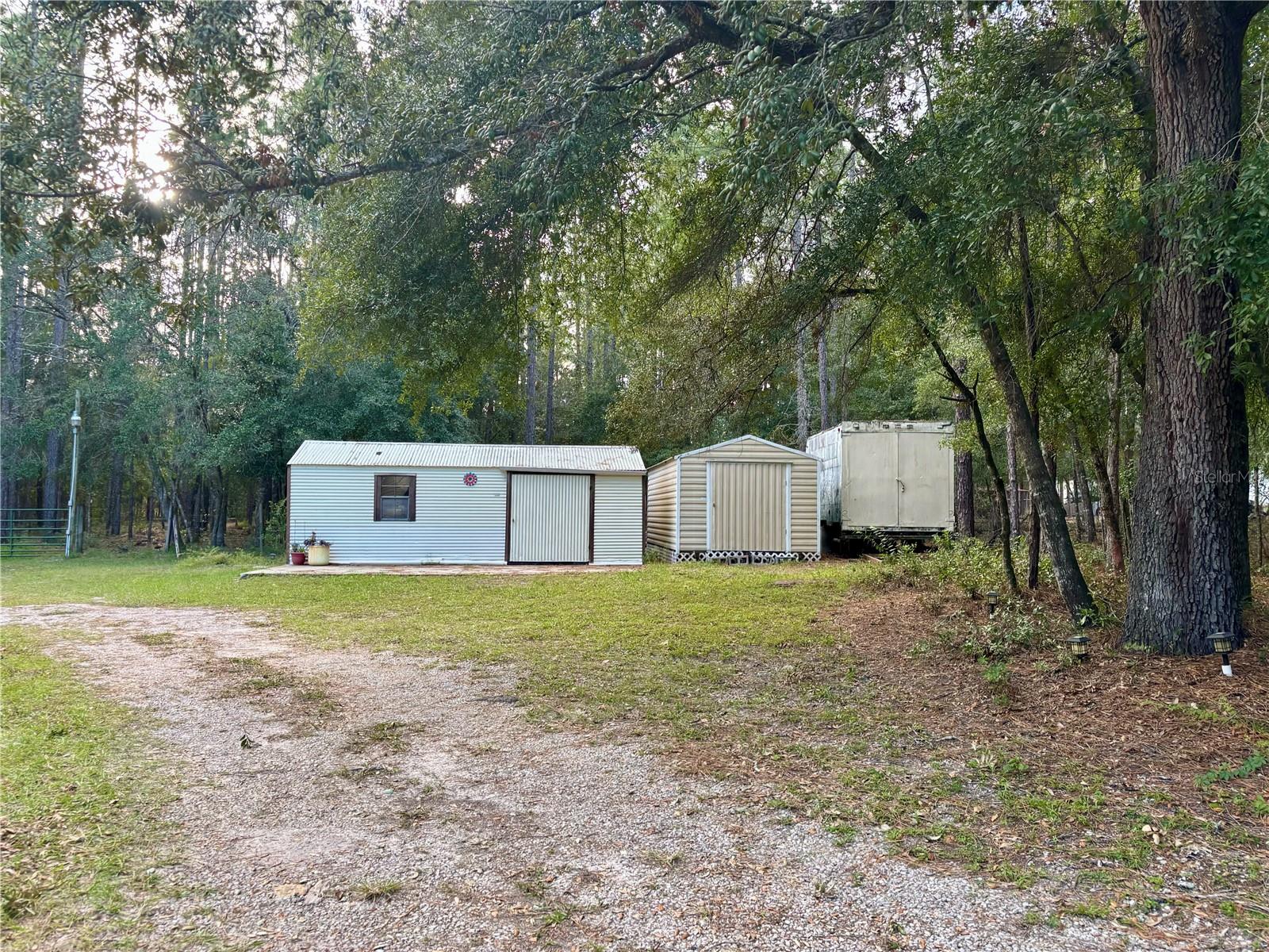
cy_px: 476
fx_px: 953
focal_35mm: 26
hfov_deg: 67.3
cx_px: 634
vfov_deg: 53.1
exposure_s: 1/121
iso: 40
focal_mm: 5.96
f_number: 1.6
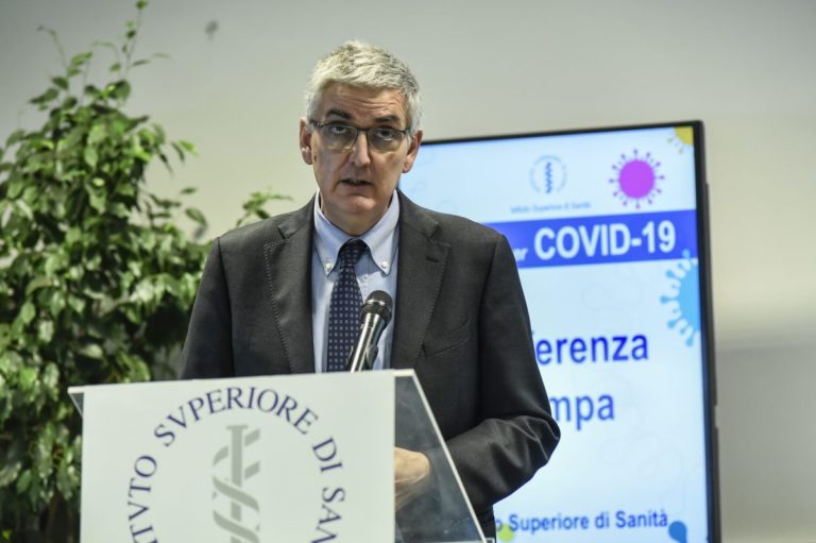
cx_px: 408
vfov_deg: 8.8
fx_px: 3511
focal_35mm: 155
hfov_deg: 13.3
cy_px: 272
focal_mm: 155
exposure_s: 1/80
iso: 4000
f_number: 5
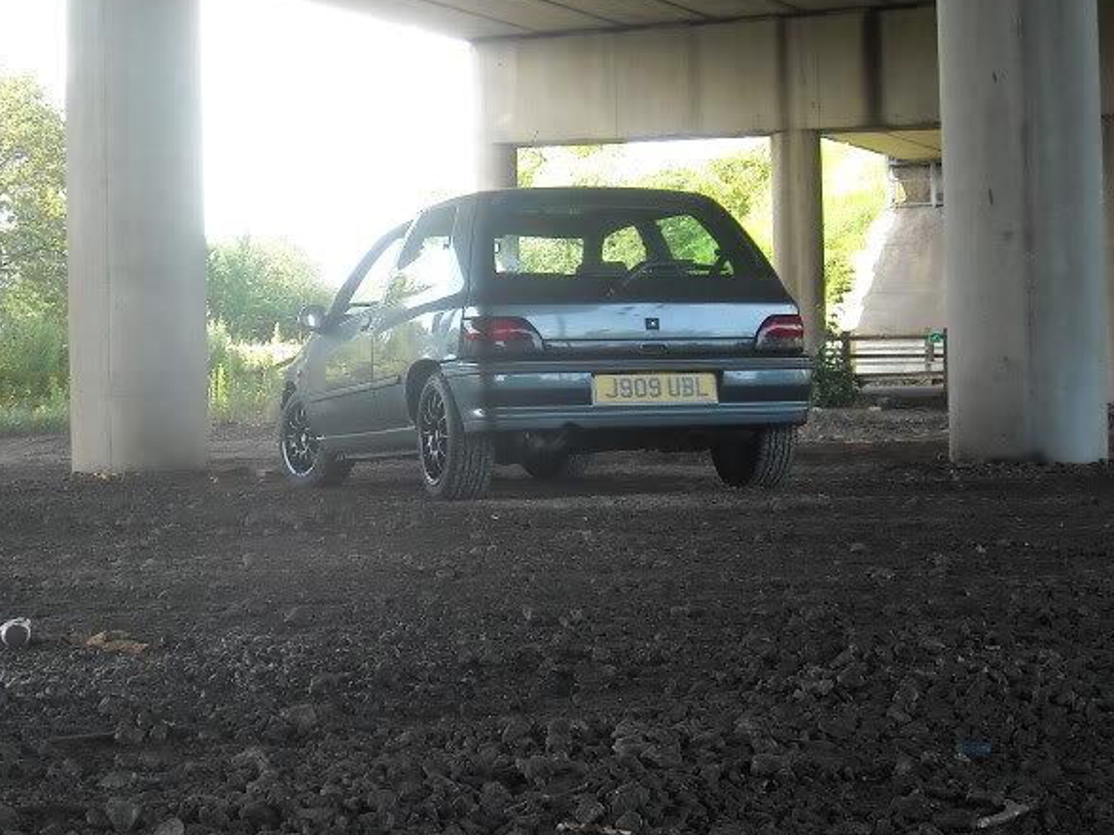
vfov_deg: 24.0
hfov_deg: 31.3
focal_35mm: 61
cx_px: 326
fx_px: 1963
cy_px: 401
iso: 64
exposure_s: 1/100
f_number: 2.8
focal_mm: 5.7
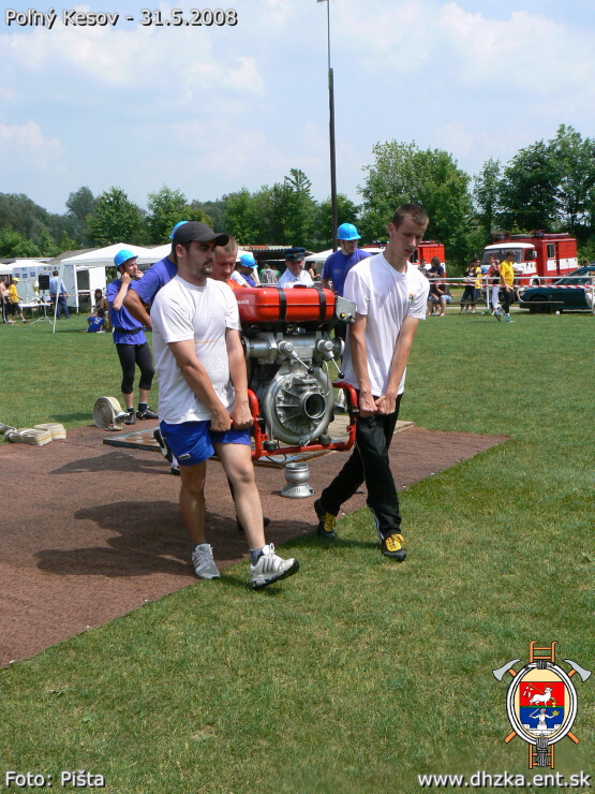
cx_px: 298
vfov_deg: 49.0
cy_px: 397
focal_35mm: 38
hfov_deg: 37.7
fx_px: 871
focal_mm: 6.4
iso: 80
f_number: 6.3
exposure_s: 1/500
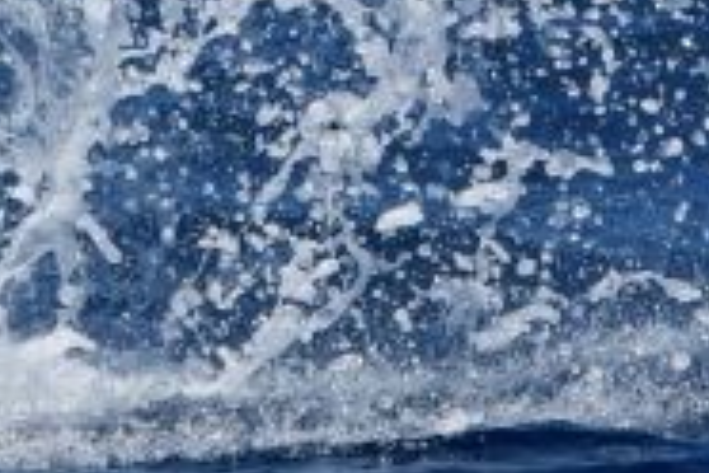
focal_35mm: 2065
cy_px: -383
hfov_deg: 1.0
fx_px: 40666
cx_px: -370
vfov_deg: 0.7
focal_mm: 320
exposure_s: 1/2000
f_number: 8
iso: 320
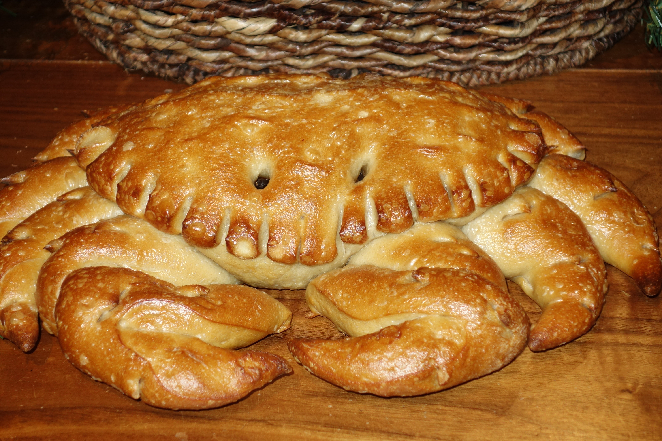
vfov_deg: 19.7
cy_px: 236
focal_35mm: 69
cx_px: 320
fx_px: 1269
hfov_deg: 29.2
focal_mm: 20.19
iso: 200
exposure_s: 1/30
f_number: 3.5
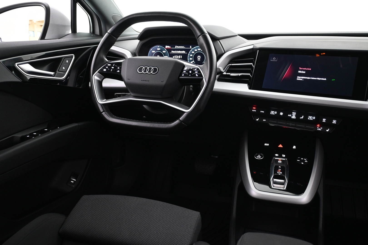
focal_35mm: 30
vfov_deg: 43.6
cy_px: 122
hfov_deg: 61.9
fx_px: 307
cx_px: 184
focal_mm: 20
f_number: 3.8
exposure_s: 1/20
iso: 1600
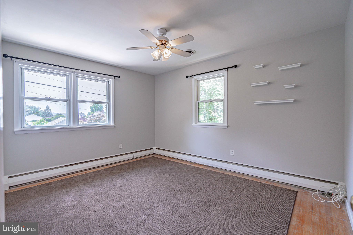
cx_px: 176
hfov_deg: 96.7
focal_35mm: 16
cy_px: 118
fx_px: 157
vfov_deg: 73.7
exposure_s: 1/500
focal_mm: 16
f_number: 5
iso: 640
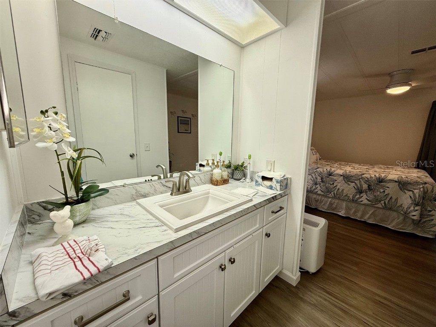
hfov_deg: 102.1
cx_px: 218
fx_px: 176
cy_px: 164
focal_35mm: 14
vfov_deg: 85.7
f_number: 2.2
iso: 64
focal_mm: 2.22
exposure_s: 1/120
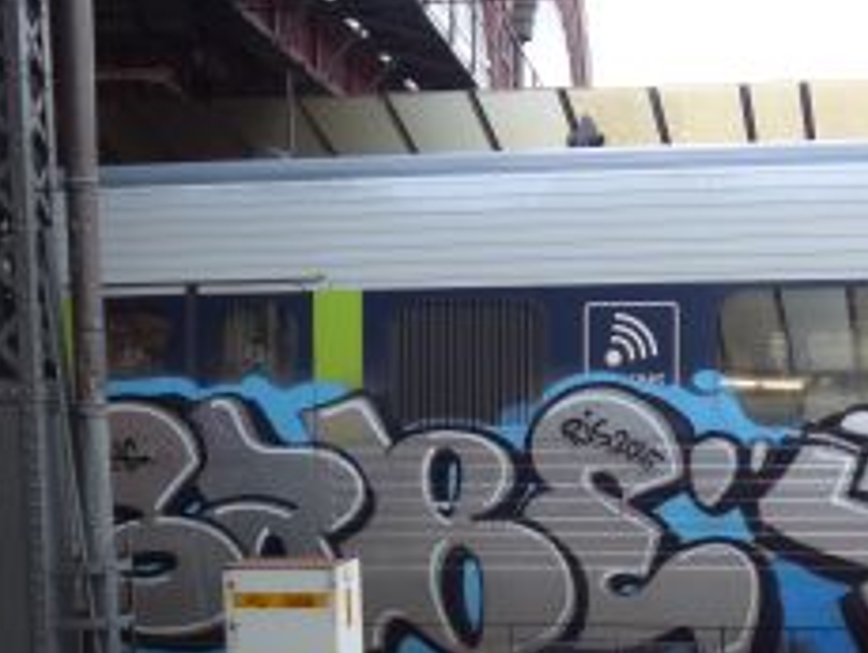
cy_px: 583
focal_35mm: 63
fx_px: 1581
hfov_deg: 29.9
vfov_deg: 22.8
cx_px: 702
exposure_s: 1/100
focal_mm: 6
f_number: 2.2
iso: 80
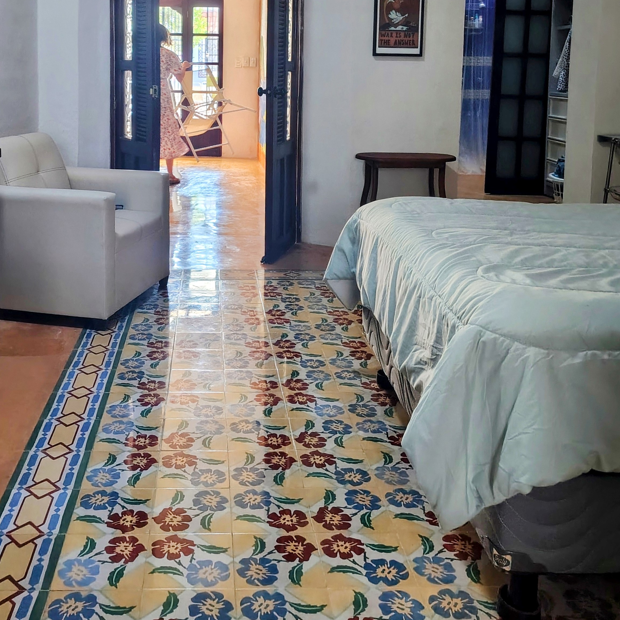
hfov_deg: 45.6
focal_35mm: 36
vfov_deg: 44.0
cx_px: 226
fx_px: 729
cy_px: 130
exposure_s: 1/50
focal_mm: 5.56
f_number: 1.8
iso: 1527
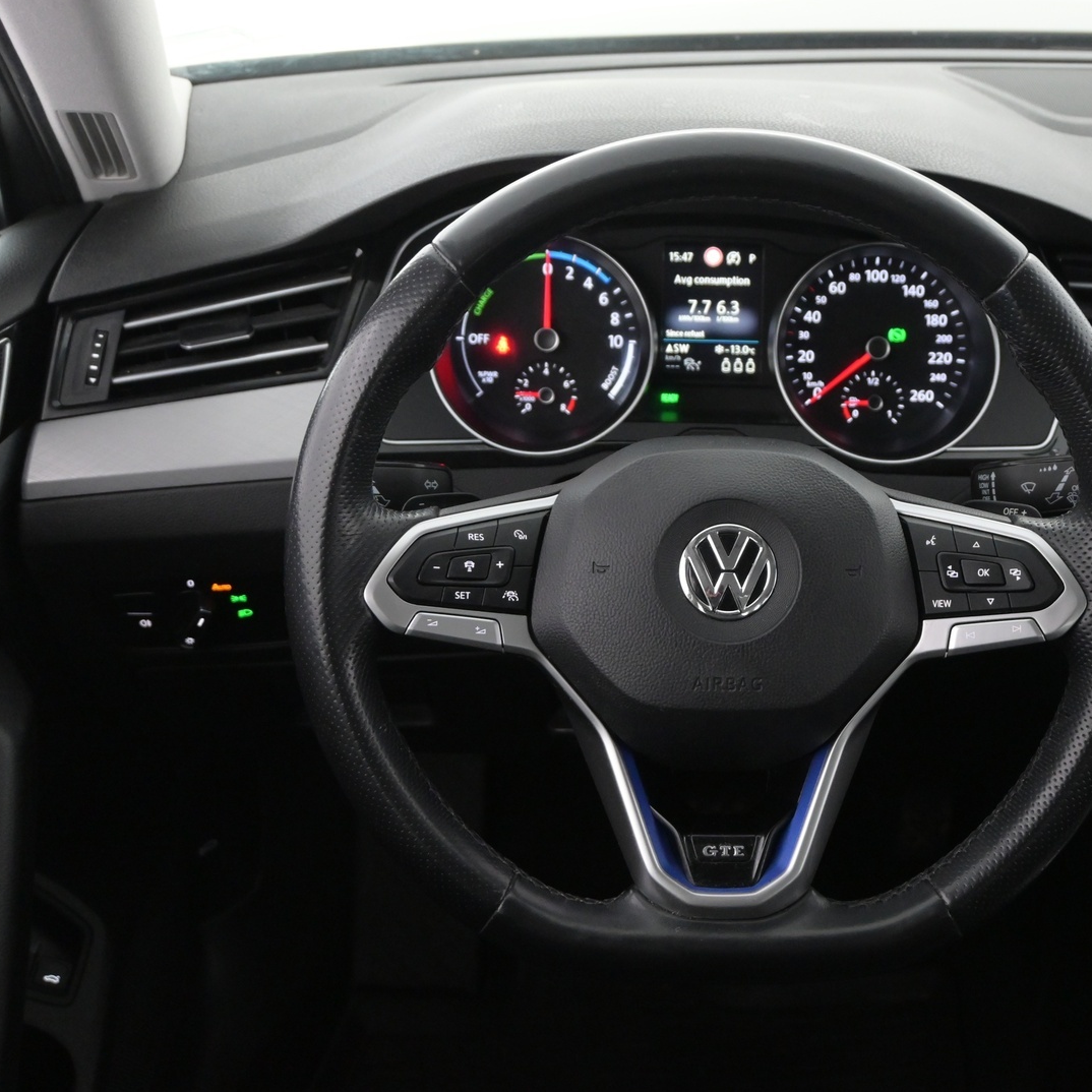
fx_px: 1819
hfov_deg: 33.2
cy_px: 545
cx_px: 719
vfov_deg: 33.4
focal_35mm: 51
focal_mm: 26.5
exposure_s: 1/40
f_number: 4.5
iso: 2800
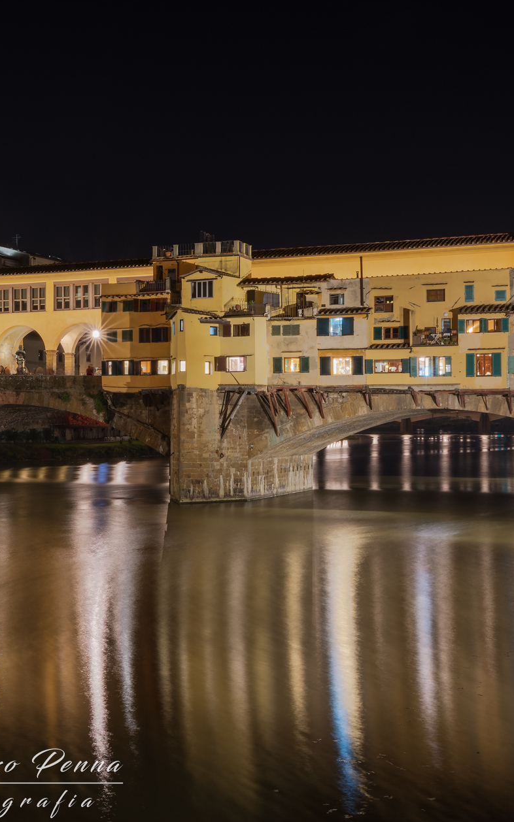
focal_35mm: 56
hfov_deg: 22.3
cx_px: 13
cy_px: 410
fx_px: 1255
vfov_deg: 36.3
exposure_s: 30
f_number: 13
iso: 100
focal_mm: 24
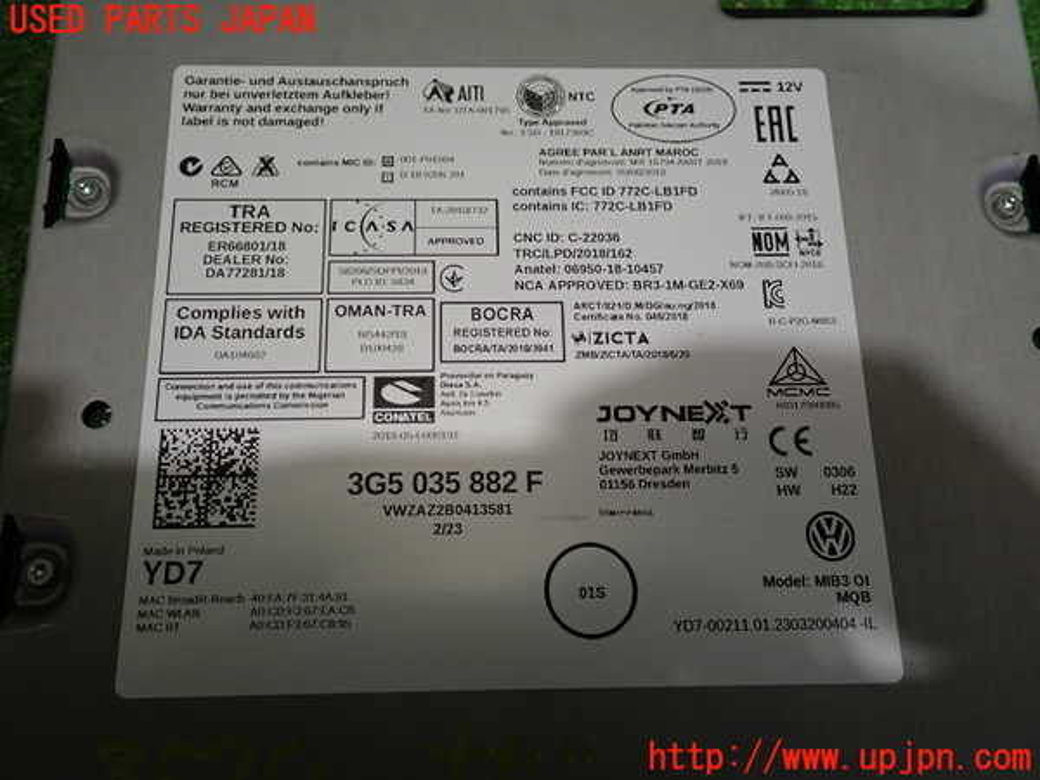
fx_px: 961
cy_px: 390
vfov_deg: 44.2
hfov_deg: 56.8
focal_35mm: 32
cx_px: 520
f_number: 2.4
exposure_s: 1/30
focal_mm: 5.79
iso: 250
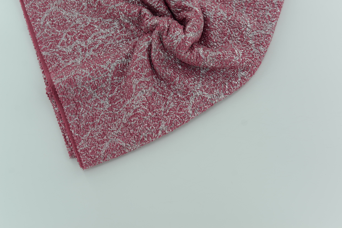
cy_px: 114
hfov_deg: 39.6
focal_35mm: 50
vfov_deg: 27.0
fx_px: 475
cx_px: 171
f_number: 4
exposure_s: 1/200
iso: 100
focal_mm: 50
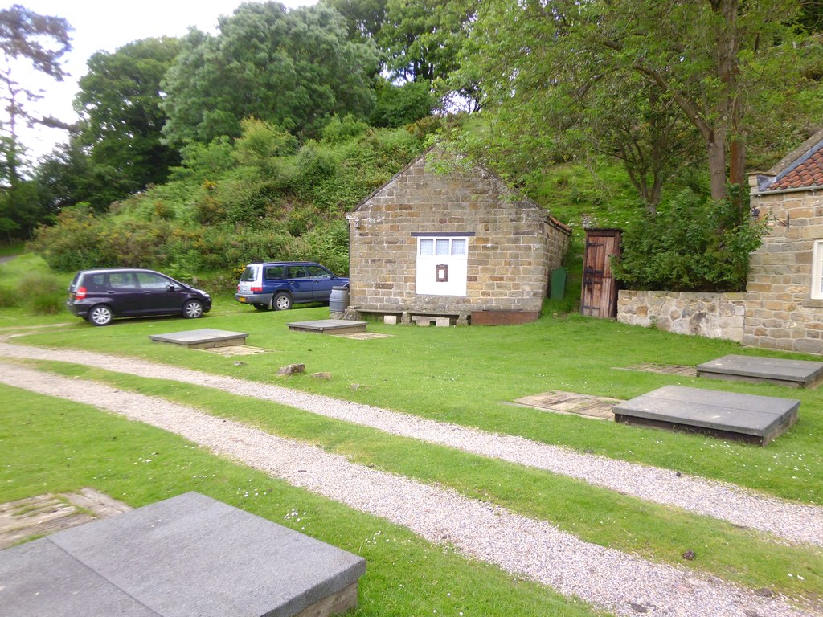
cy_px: 308
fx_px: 618
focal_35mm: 26
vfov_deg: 53.1
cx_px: 412
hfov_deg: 67.3
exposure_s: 1/320
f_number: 2.8
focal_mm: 4.7
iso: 100
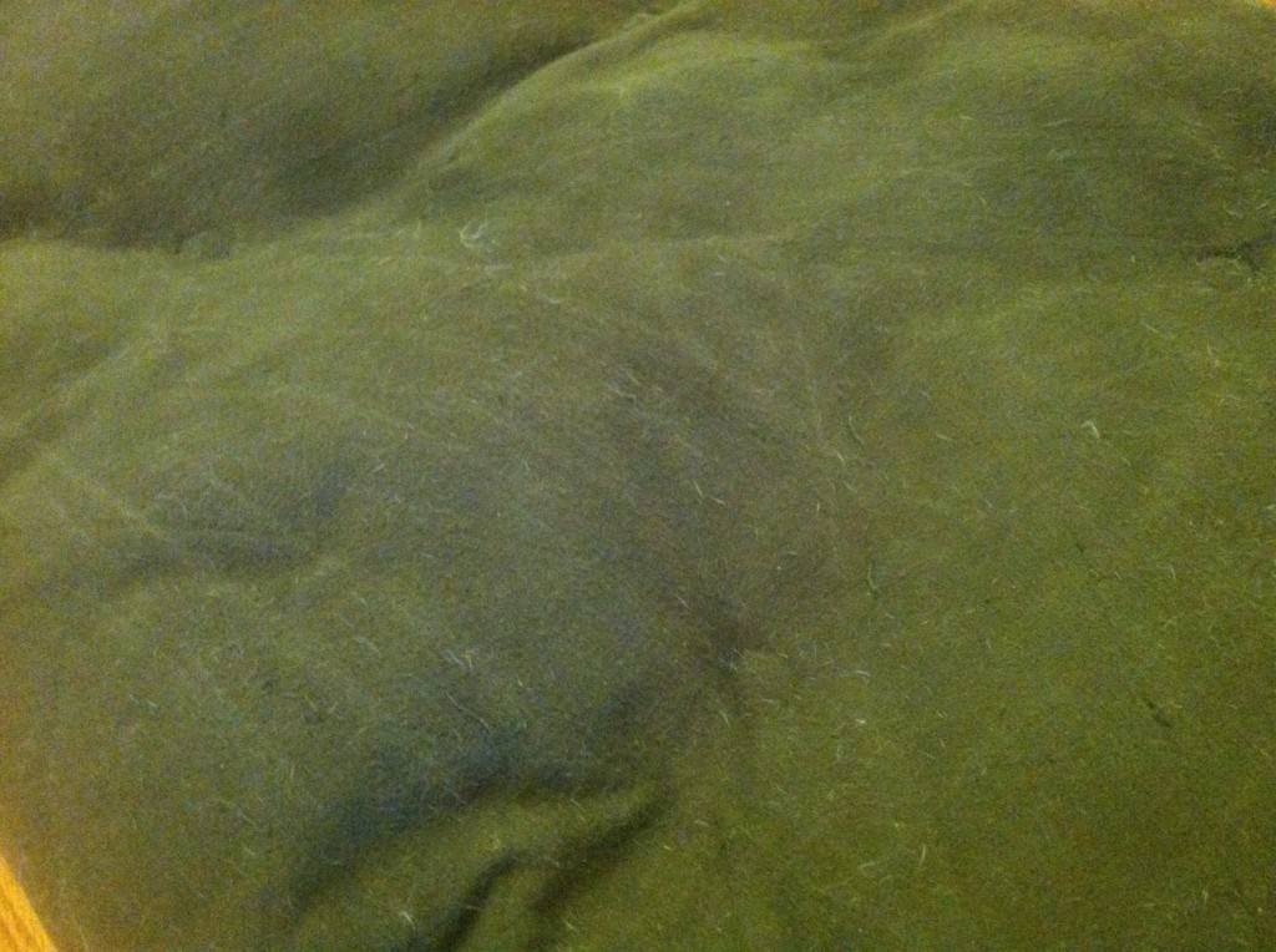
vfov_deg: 40.6
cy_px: 476
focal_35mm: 35
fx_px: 1288
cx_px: 638
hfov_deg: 52.7
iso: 1000
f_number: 2.8
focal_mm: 3.85
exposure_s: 1/15
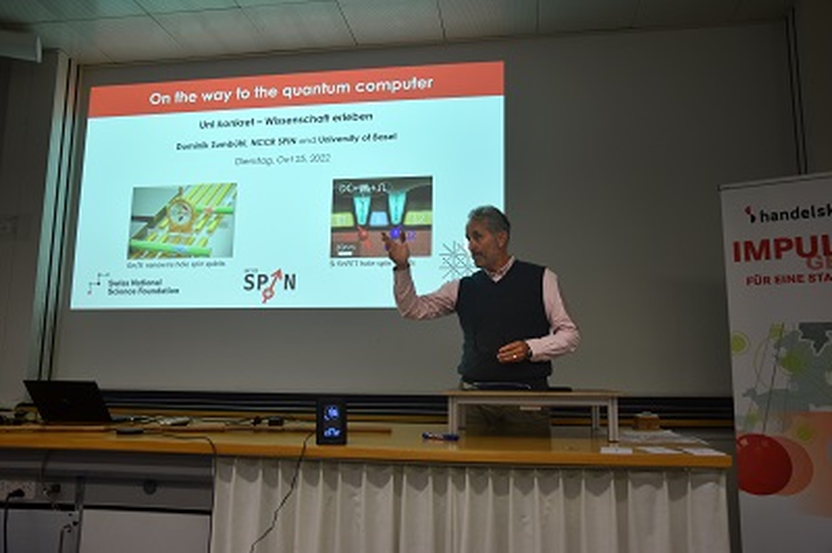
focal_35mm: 28
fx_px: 658
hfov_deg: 64.6
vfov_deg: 45.6
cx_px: 416
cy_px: 276
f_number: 4.5
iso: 400
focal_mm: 19
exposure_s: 1/80
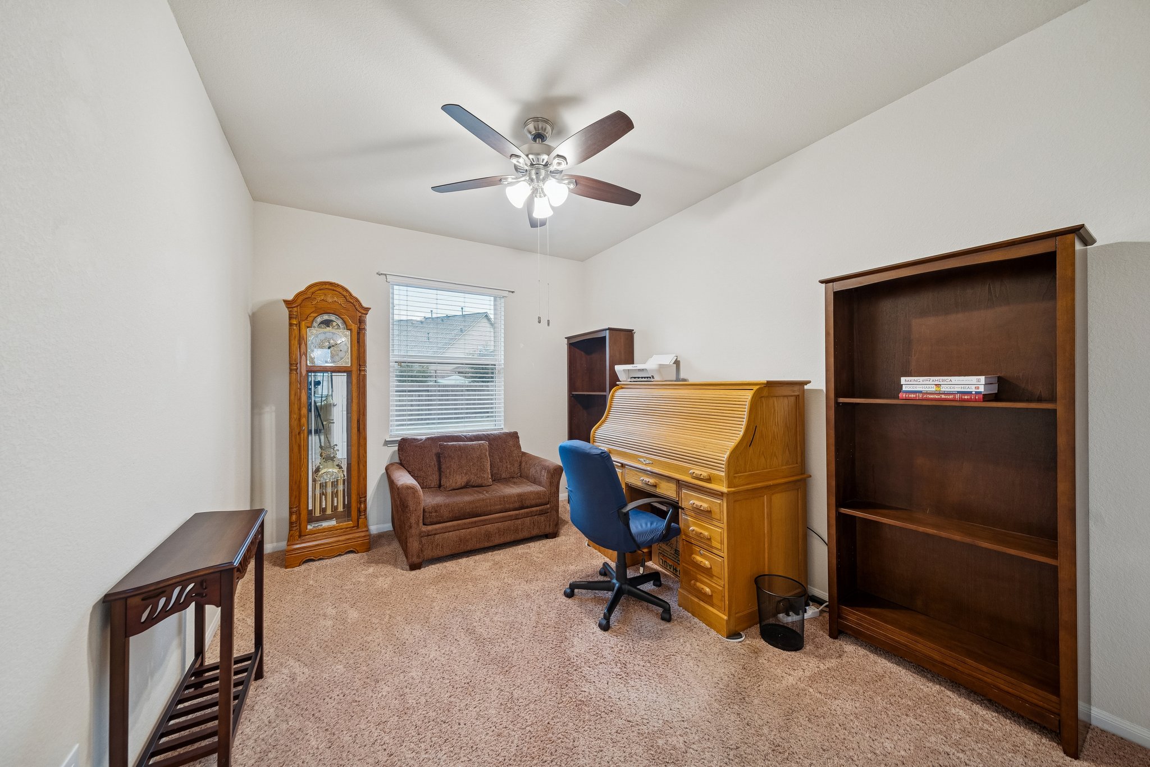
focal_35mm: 12
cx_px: 575
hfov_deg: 112.6
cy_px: 384
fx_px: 383
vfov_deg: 90.0
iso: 640
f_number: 8
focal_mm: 12
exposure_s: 1/4
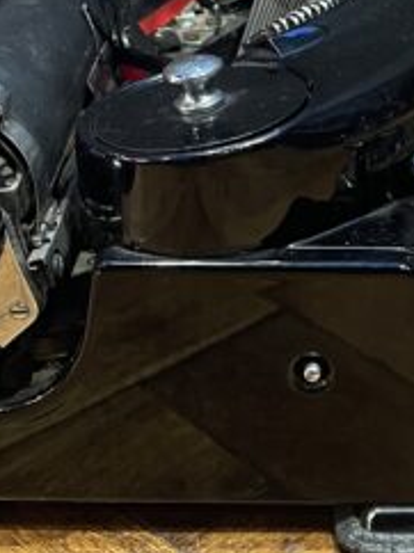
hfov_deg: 17.0
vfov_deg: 22.7
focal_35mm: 86
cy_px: 190
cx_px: 313
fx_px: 1374
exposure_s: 1/33
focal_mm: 4.2
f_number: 1.6
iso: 640
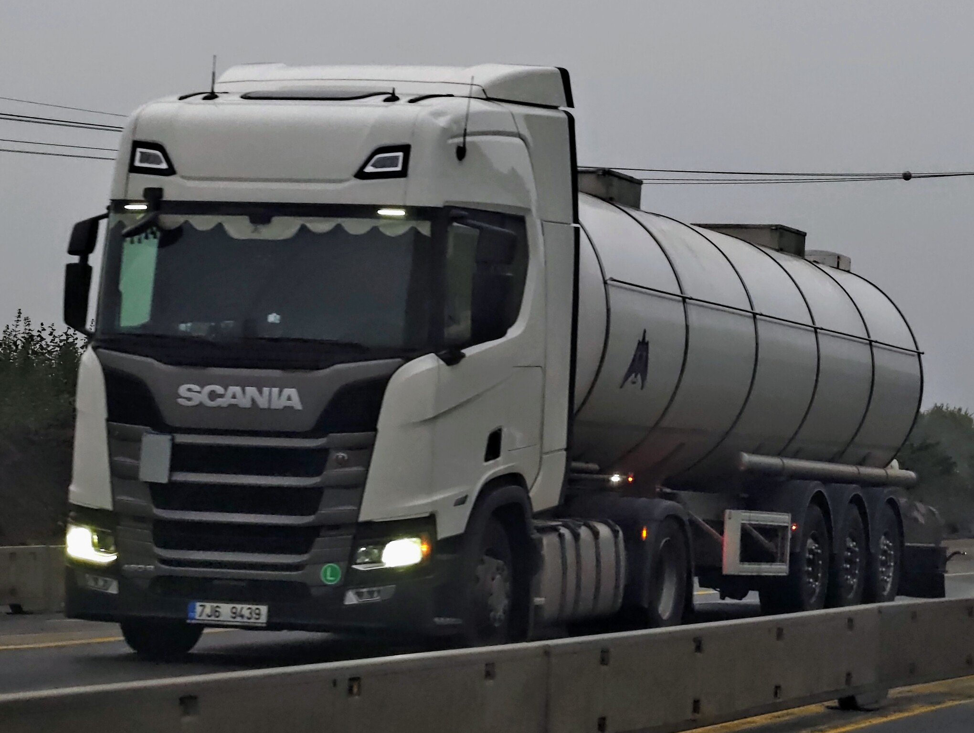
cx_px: 487
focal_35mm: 85
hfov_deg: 23.0
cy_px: 366
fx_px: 2395
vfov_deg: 17.4
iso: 3200
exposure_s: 1/800
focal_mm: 22.5
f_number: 2.3
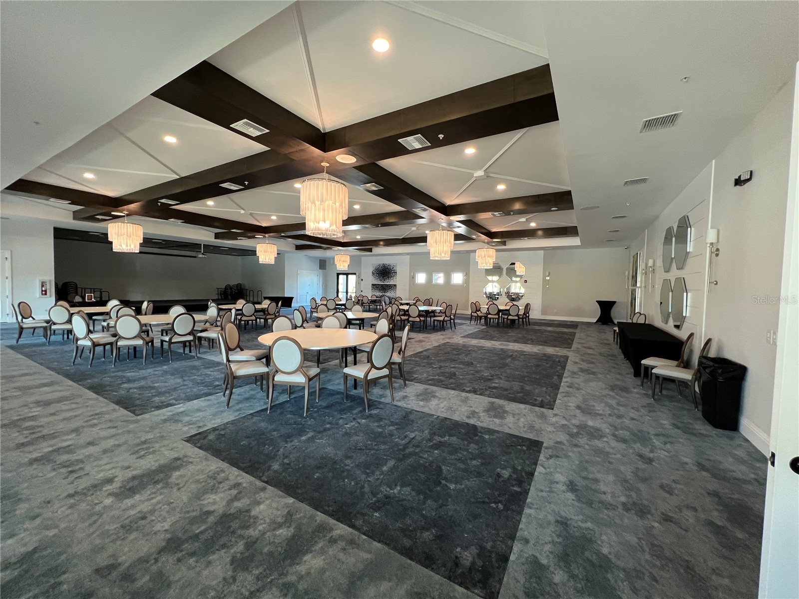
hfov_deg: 106.2
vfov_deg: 89.9
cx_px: 400
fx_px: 300
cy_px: 300
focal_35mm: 13
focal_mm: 1.57
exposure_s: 1/60
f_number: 1.8
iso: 250
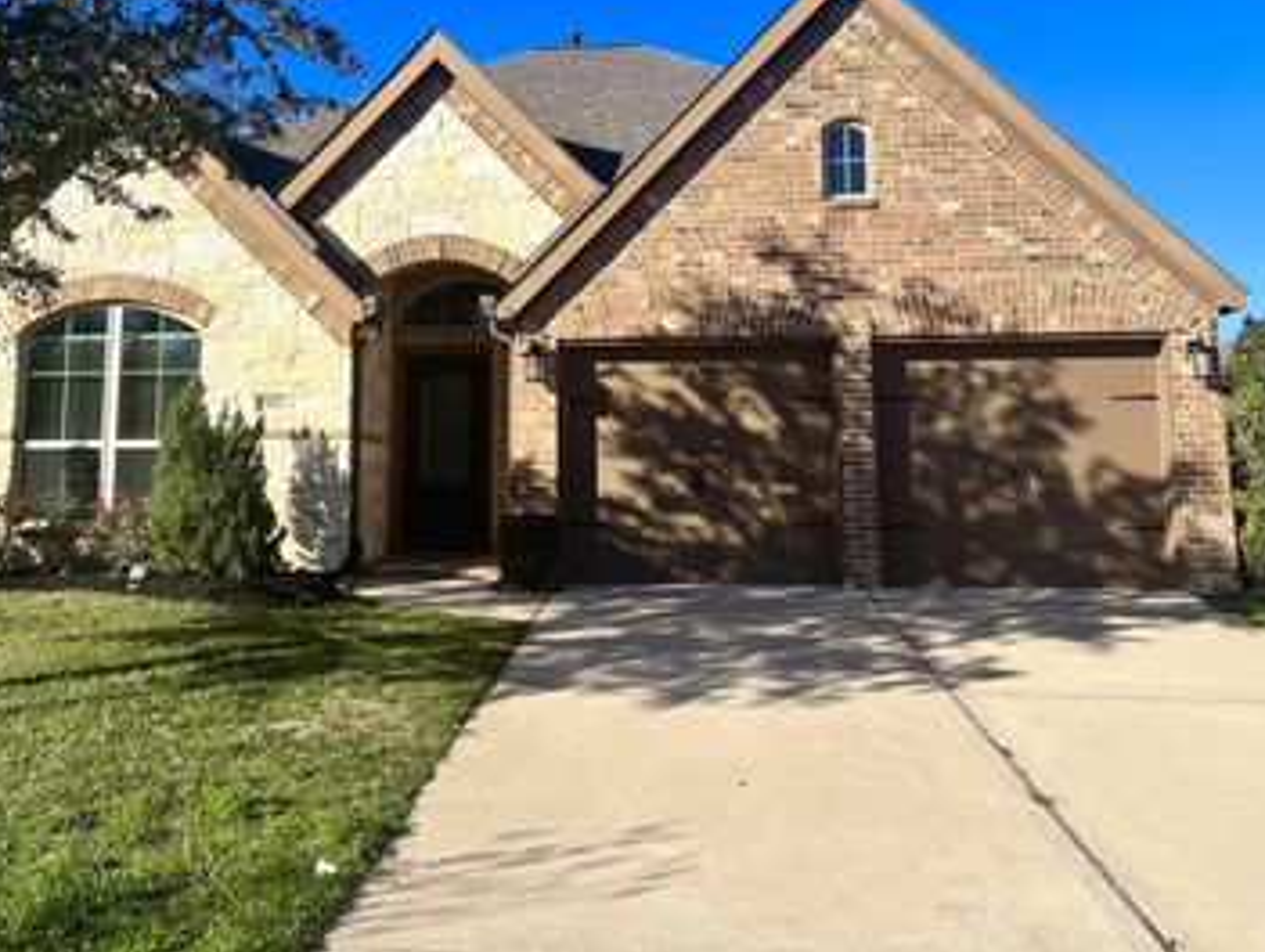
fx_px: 1354
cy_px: 279
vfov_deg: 38.1
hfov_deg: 49.9
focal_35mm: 37
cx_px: 533
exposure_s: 1/3968
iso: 50
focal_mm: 5.7
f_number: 1.5
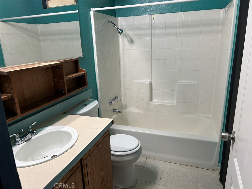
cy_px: 94
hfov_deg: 67.3
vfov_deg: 53.1
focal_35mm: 26
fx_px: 189
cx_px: 126
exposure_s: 1/60
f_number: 1.5
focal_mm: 5.7
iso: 80
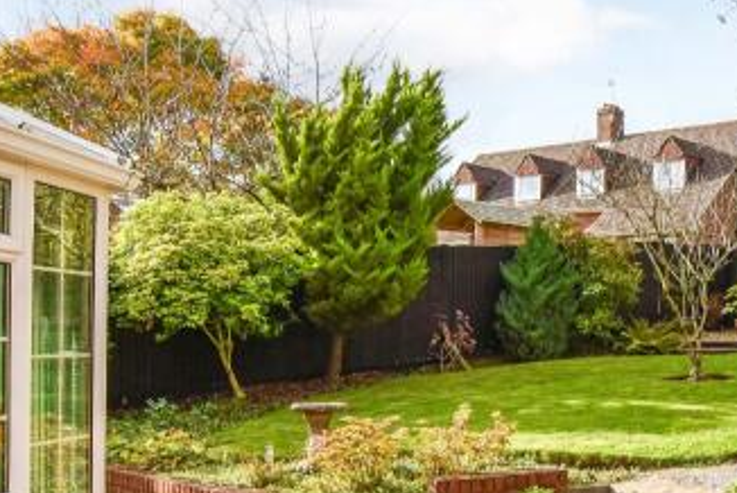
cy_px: 260
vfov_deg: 30.6
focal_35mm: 44
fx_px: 902
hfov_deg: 38.4
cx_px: 771
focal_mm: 14
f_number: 10
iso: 400
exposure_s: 1/320
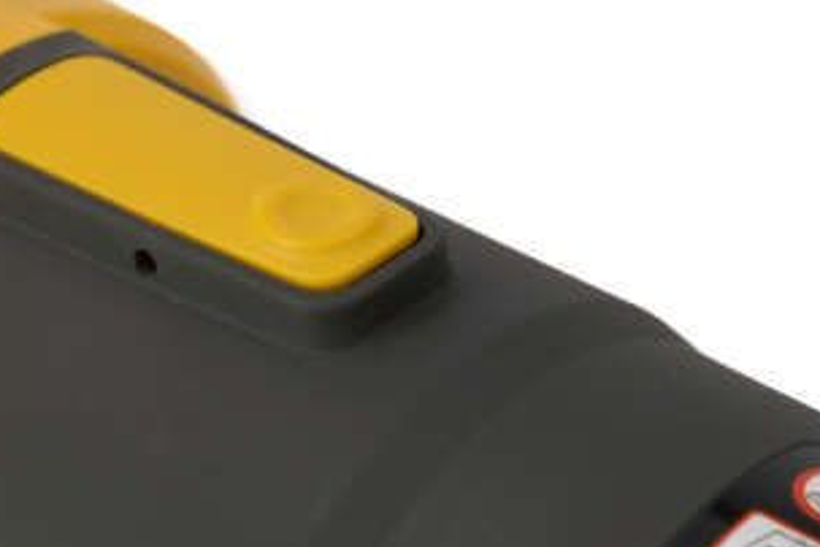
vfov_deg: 7.8
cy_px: 195
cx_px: 49
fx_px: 4009
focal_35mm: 176
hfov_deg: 11.6
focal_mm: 74
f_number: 9
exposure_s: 1/160
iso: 100
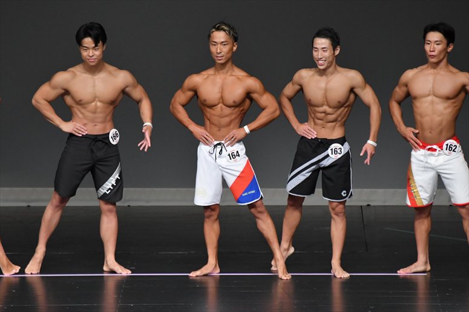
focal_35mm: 375
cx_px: 234
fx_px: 4883
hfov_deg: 5.5
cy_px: 156
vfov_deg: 3.7
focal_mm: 250
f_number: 5.6
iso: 4000
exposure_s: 1/400
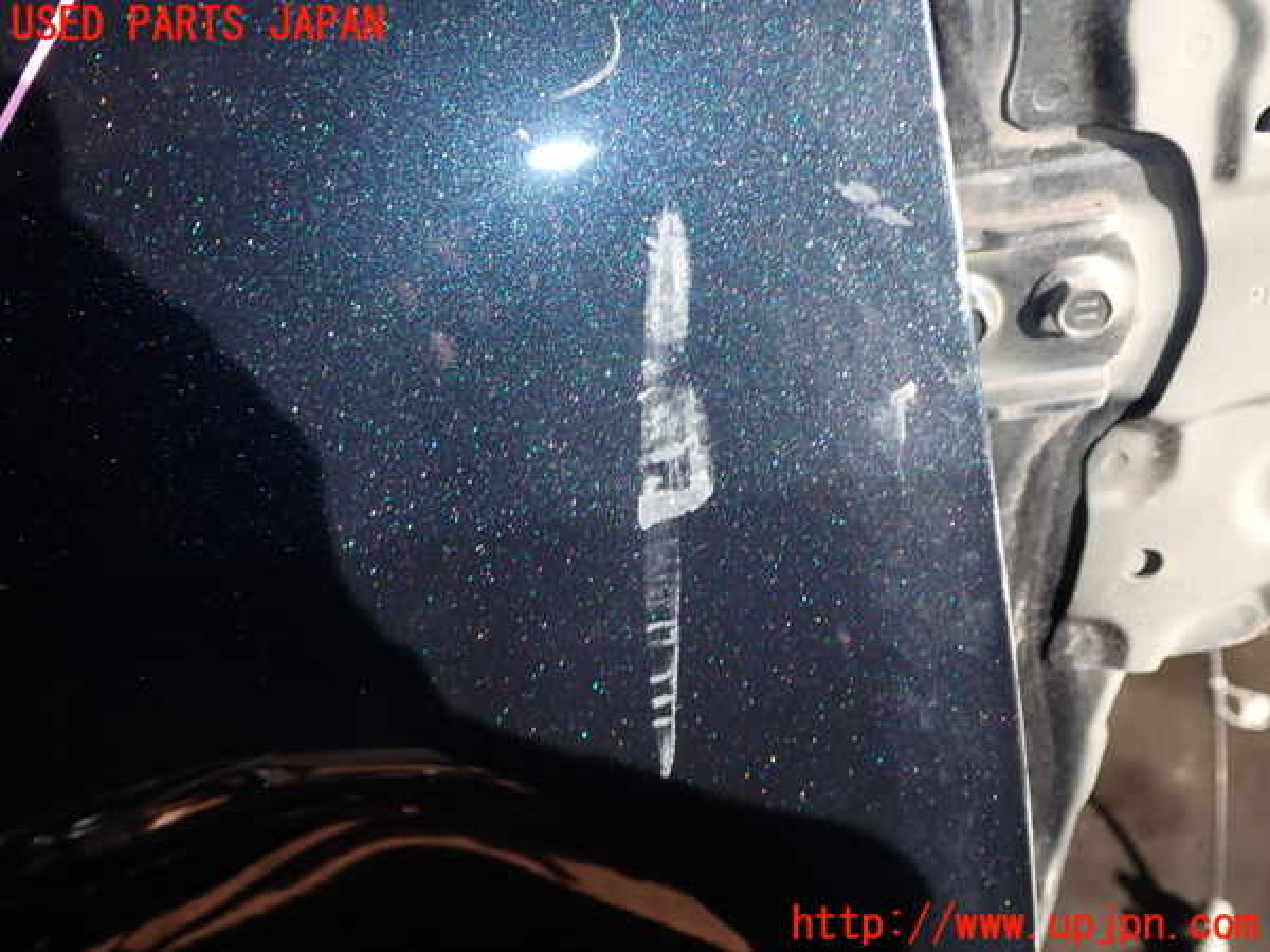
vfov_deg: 39.7
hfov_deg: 51.4
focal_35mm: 36
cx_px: 635
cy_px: 476
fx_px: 1321
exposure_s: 1/40
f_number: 7.1
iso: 100
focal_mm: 6.37
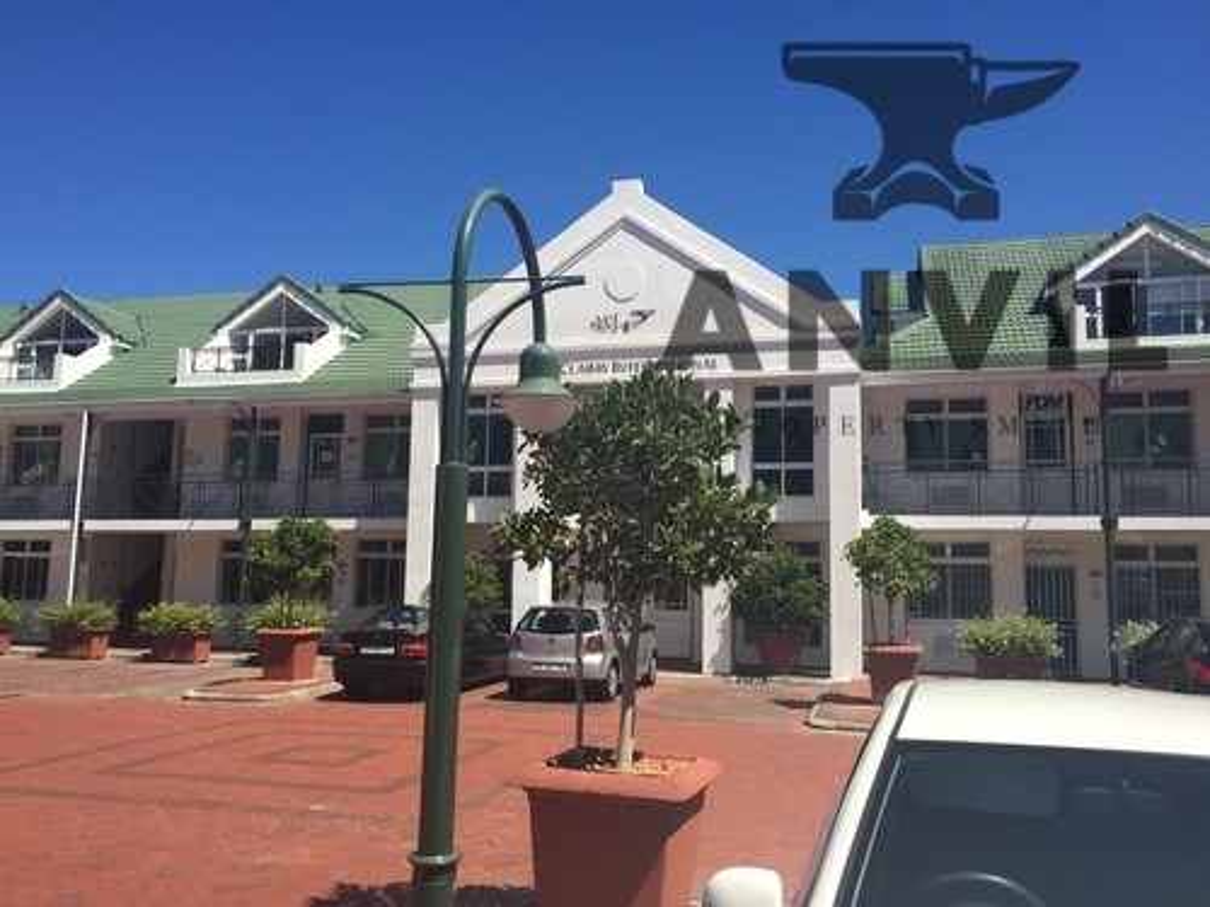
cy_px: 454
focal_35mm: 29
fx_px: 1014
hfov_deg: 61.7
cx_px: 605
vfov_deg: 48.2
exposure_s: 1/2475
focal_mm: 4.15
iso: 32
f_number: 2.2
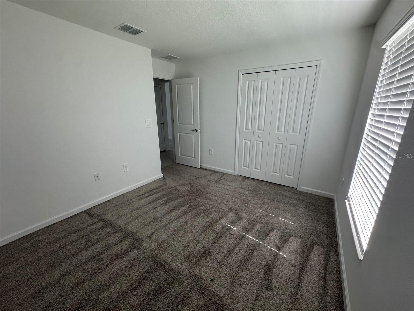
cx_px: 207
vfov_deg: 85.7
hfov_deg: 102.1
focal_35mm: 14
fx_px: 167
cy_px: 156
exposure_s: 1/99
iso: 320
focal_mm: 2.22
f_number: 2.2
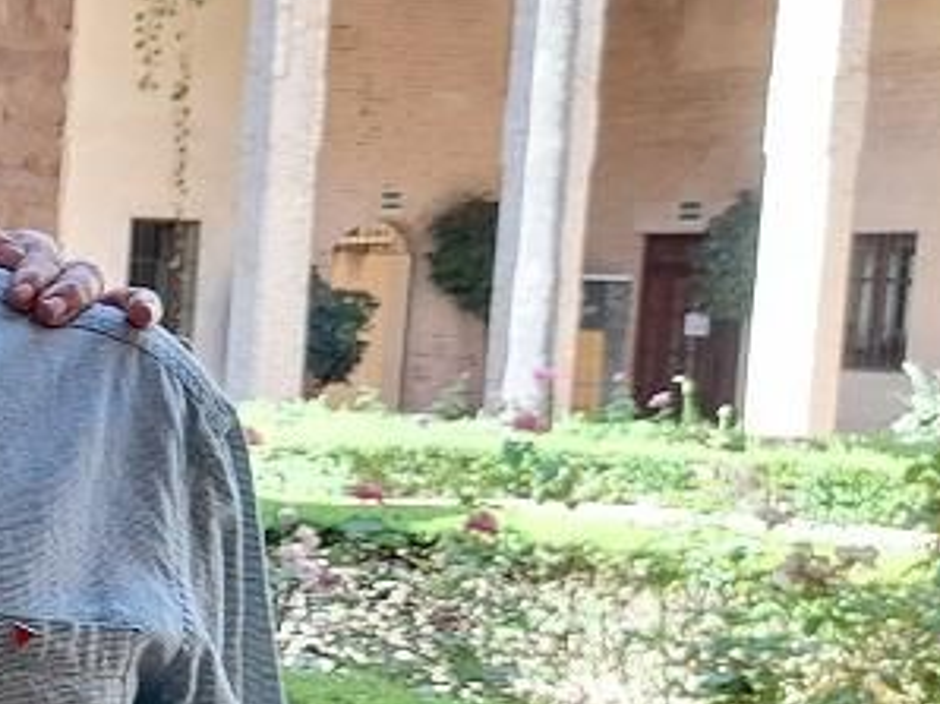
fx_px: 2279
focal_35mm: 84
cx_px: -615
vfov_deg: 17.5
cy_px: 451
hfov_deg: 19.2
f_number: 2
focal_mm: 4.6
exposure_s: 1/50
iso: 40
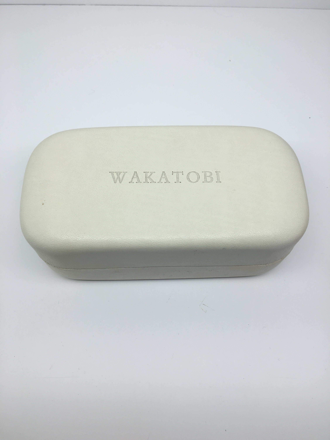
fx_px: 369
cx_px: 165
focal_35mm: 29
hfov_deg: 48.2
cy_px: 220
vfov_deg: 61.7
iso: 25
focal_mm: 4.15
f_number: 2.2
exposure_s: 1/112
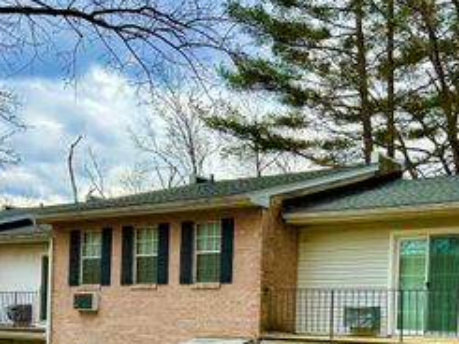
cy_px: 336
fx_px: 703
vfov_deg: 26.2
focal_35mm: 53
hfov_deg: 35.7
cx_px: 317
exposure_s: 1/617
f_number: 1.5
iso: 50
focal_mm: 5.7
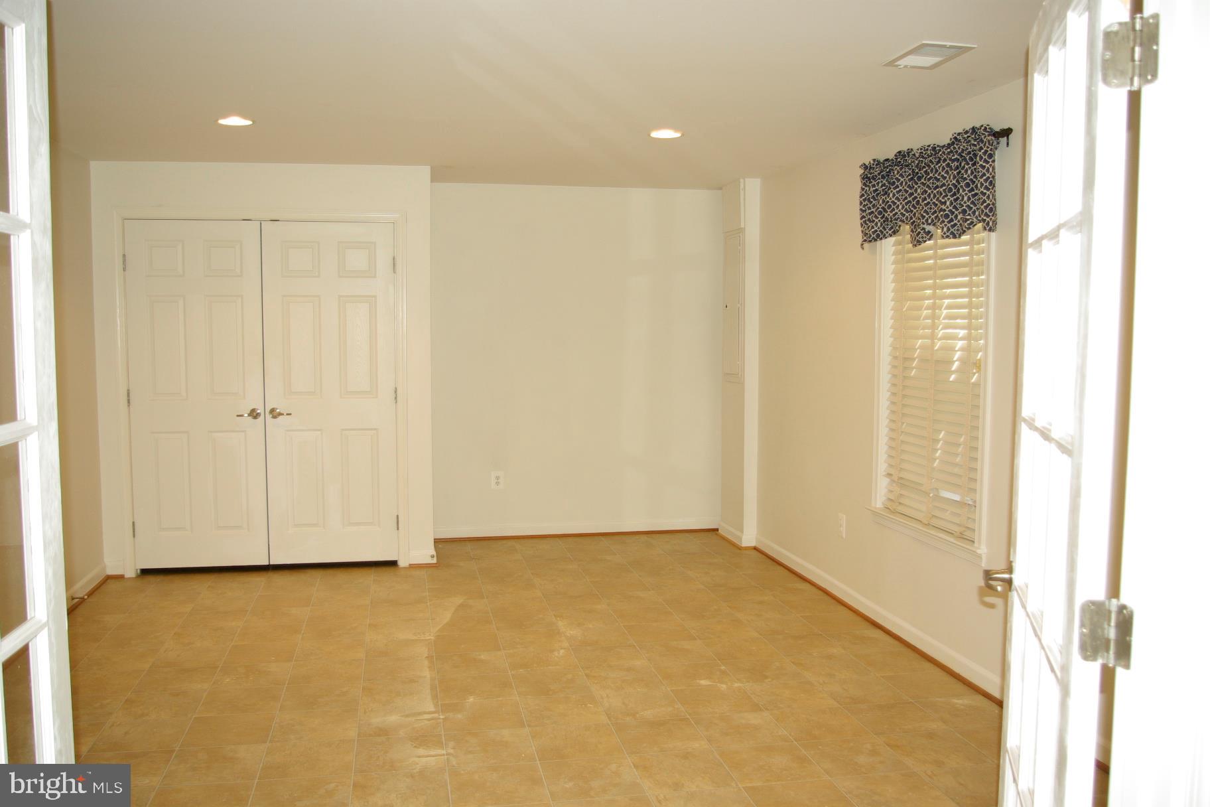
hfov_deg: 61.9
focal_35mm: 30
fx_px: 1008
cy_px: 404
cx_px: 605
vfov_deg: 43.6
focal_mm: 20
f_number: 4
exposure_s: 1/30
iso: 200
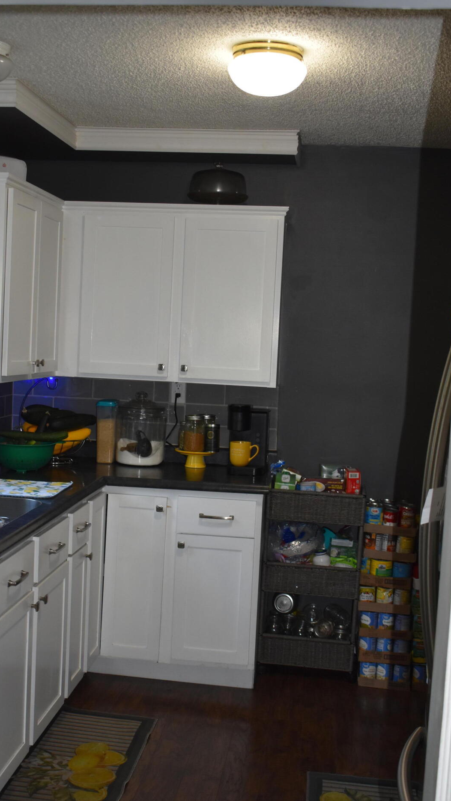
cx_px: 178
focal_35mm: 47
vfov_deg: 43.7
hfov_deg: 25.4
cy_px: 426
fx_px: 999
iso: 1000
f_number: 4.2
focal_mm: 28
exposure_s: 1/125
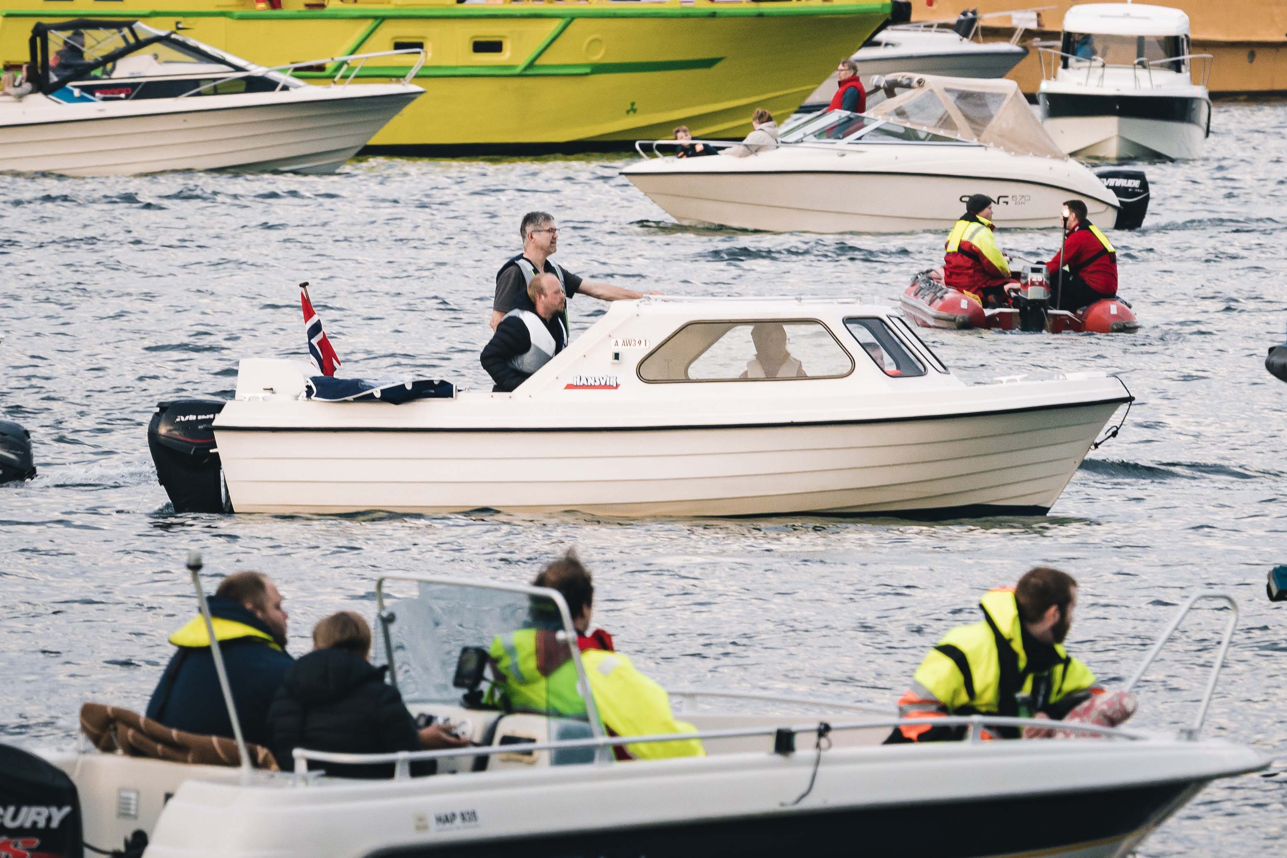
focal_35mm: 685
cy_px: 233
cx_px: 794
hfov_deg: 3.0
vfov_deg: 2.0
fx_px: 24488
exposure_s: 1/125
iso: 800
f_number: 9
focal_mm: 356
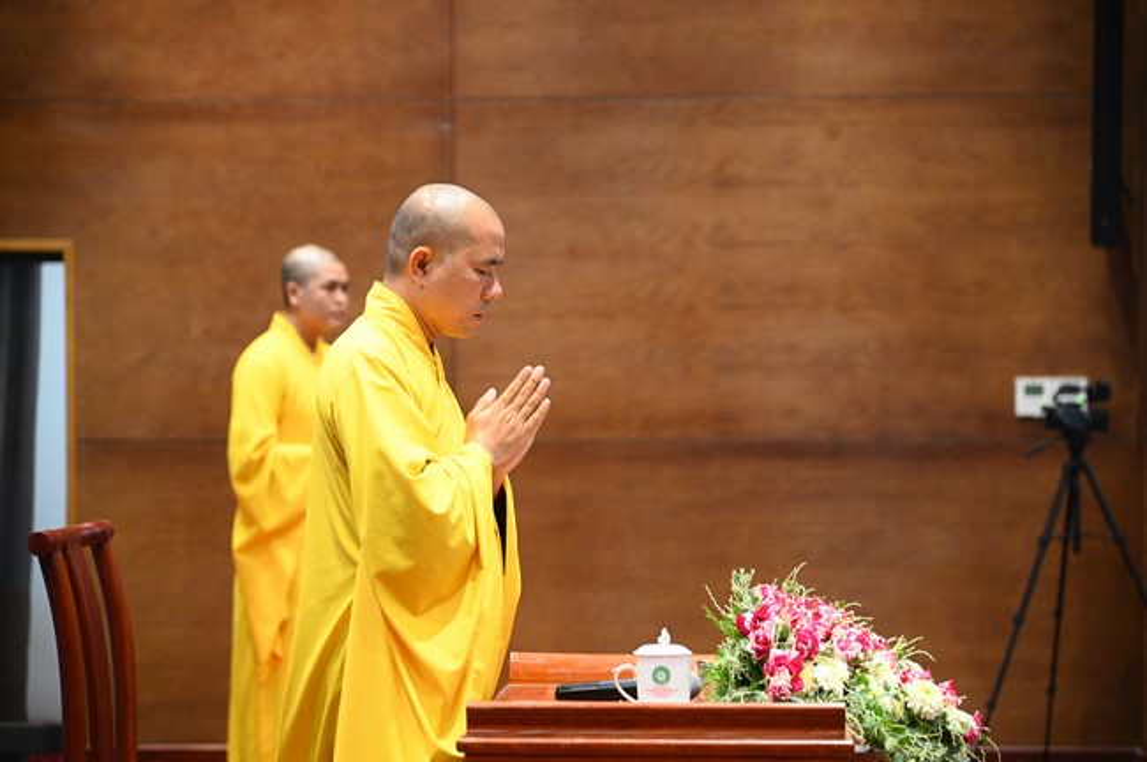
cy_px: 381
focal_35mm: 120
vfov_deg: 11.4
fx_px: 3819
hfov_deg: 17.1
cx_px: 574
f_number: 4
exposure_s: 1/125
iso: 6400
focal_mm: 120
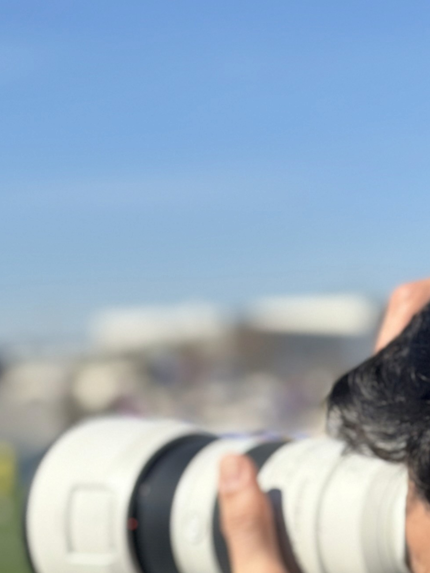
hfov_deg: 10.0
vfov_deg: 13.0
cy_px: 635
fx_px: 2468
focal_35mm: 149
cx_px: 271
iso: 80
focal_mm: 6.86
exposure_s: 1/4785
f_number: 1.78
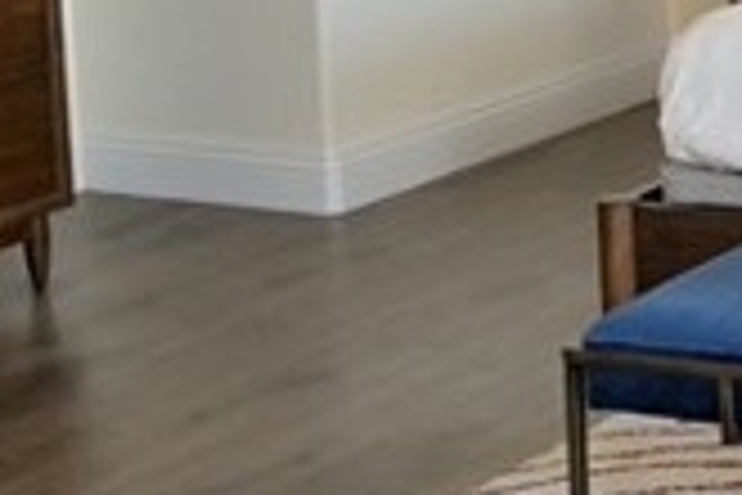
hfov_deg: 13.0
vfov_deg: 9.0
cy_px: -178
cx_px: 1151
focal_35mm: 149
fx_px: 3071
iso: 800
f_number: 2.8
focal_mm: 24
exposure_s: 1/50
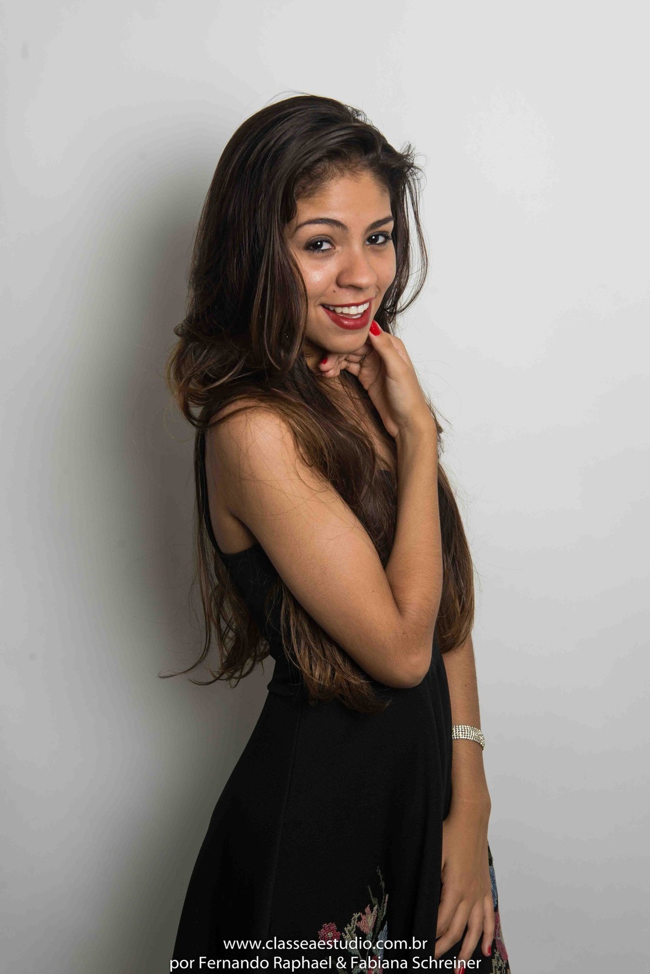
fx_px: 1353
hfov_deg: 27.0
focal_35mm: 50
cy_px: 487
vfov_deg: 39.6
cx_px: 325
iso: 200
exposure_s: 1/40
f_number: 8
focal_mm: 50
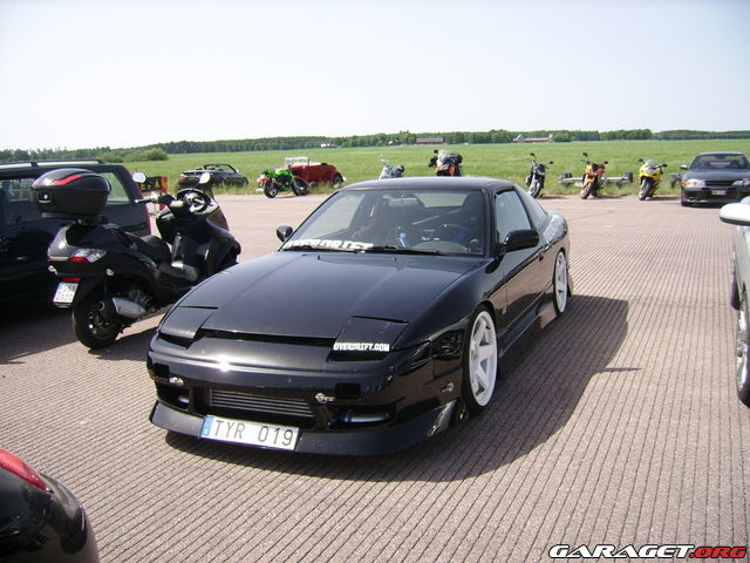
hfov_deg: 52.6
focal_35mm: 35
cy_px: 282
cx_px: 375
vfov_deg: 40.7
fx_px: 758
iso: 50
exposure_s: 1/706
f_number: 2.8
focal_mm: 5.95
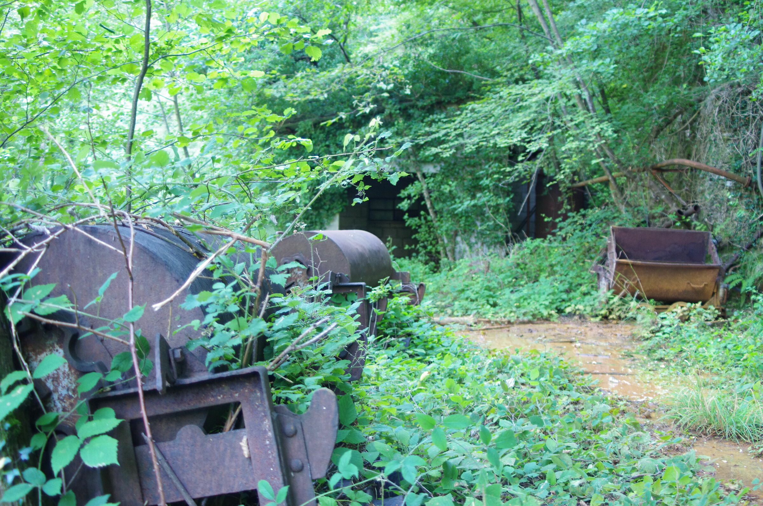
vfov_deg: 31.8
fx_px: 888
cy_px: 253
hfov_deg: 46.5
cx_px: 382
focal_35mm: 42
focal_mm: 28
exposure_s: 1/15
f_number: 3.5
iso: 800
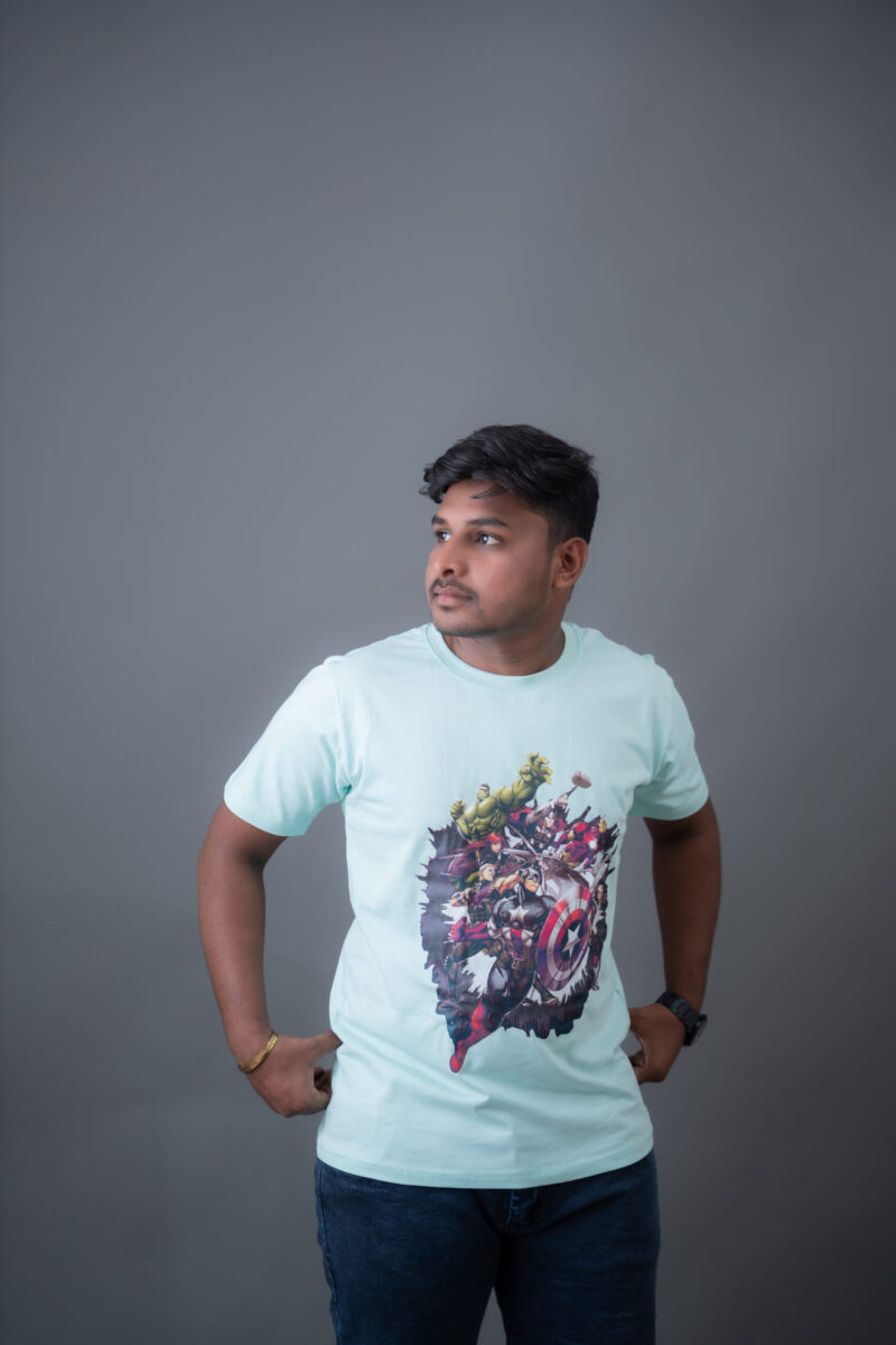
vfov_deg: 34.5
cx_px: 448
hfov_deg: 23.4
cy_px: 672
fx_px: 2161
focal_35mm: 58
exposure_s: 1/200
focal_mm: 57.9
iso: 100
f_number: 2.8
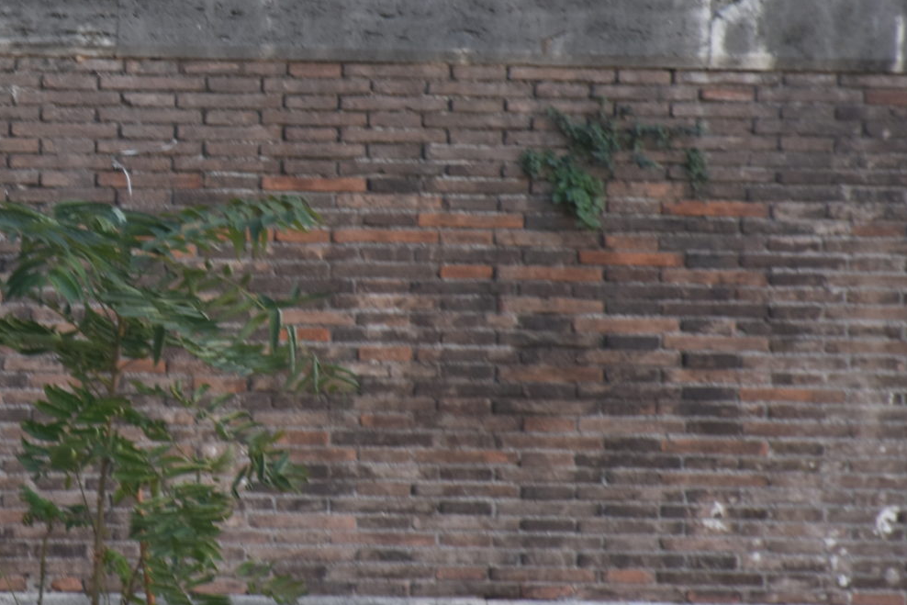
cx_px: -80
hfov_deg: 3.8
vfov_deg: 2.5
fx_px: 13707
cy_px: 55
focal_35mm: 544
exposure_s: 1/200
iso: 320
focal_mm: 140
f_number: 5.6
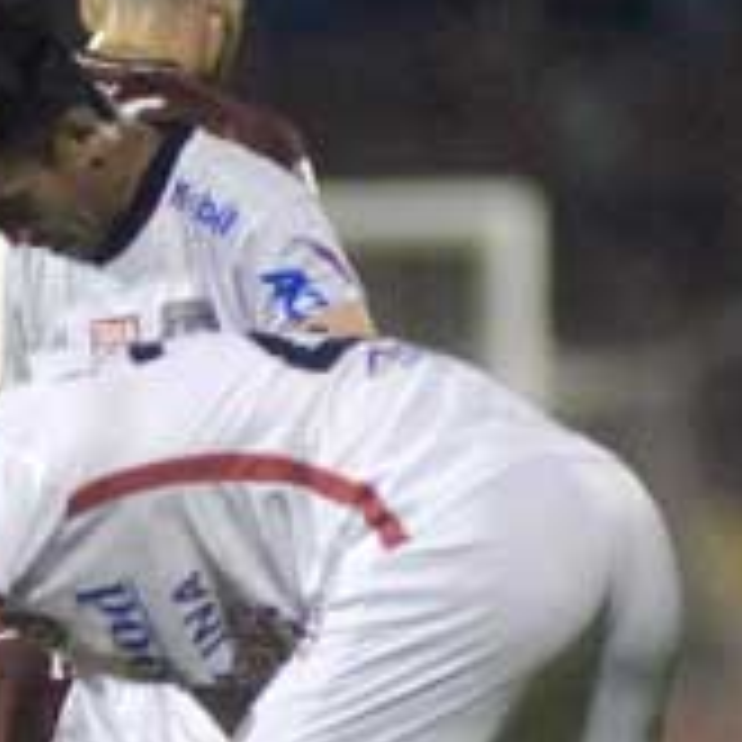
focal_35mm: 1231
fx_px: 29853
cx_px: -67
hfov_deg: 1.4
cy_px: 576
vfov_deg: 1.4
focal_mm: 300
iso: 2000
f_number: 2.8
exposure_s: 1/500
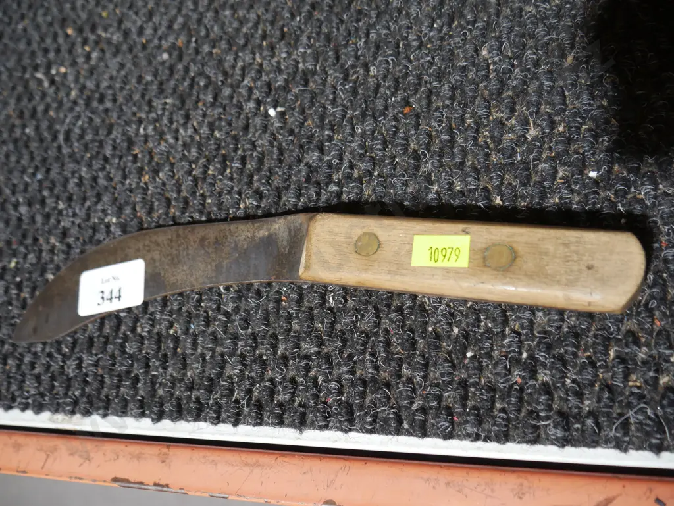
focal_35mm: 30
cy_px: 253
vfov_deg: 46.8
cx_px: 337
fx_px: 584
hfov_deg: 59.9
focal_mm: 15
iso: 640
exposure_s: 1/60
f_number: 3.6
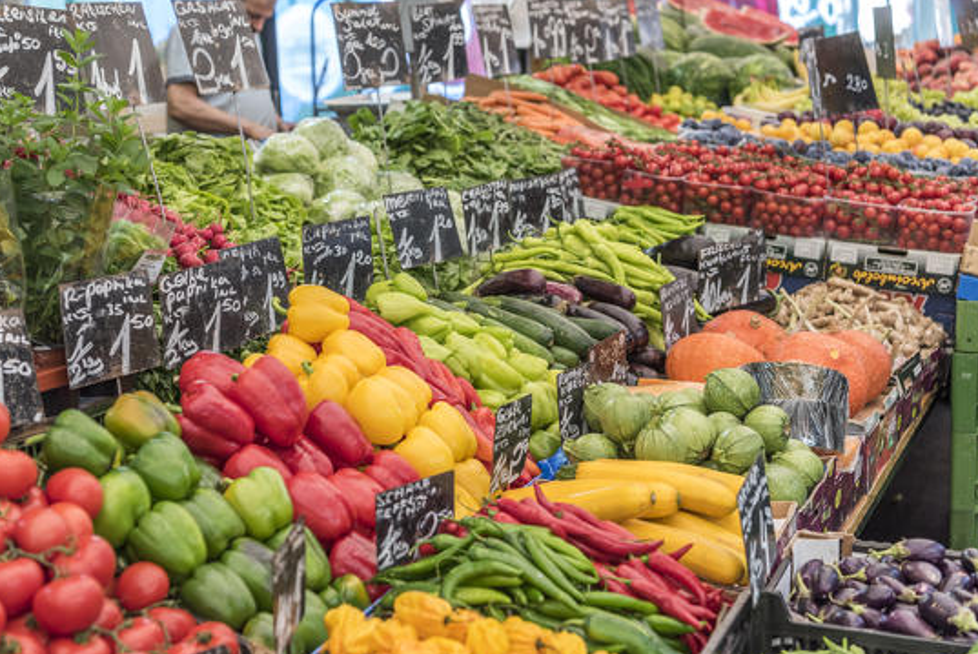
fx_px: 1577
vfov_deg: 23.4
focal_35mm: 58
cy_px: 301
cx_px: 451
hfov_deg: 34.4
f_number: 4
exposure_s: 1/100
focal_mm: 52
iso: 800
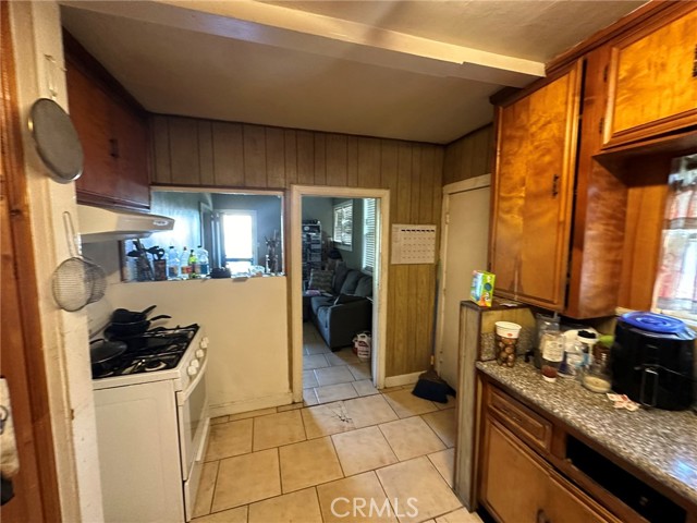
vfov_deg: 85.7
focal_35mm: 14
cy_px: 262
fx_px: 282
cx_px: 348
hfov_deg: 102.1
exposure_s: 1/60
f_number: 2.2
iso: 500
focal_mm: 2.22
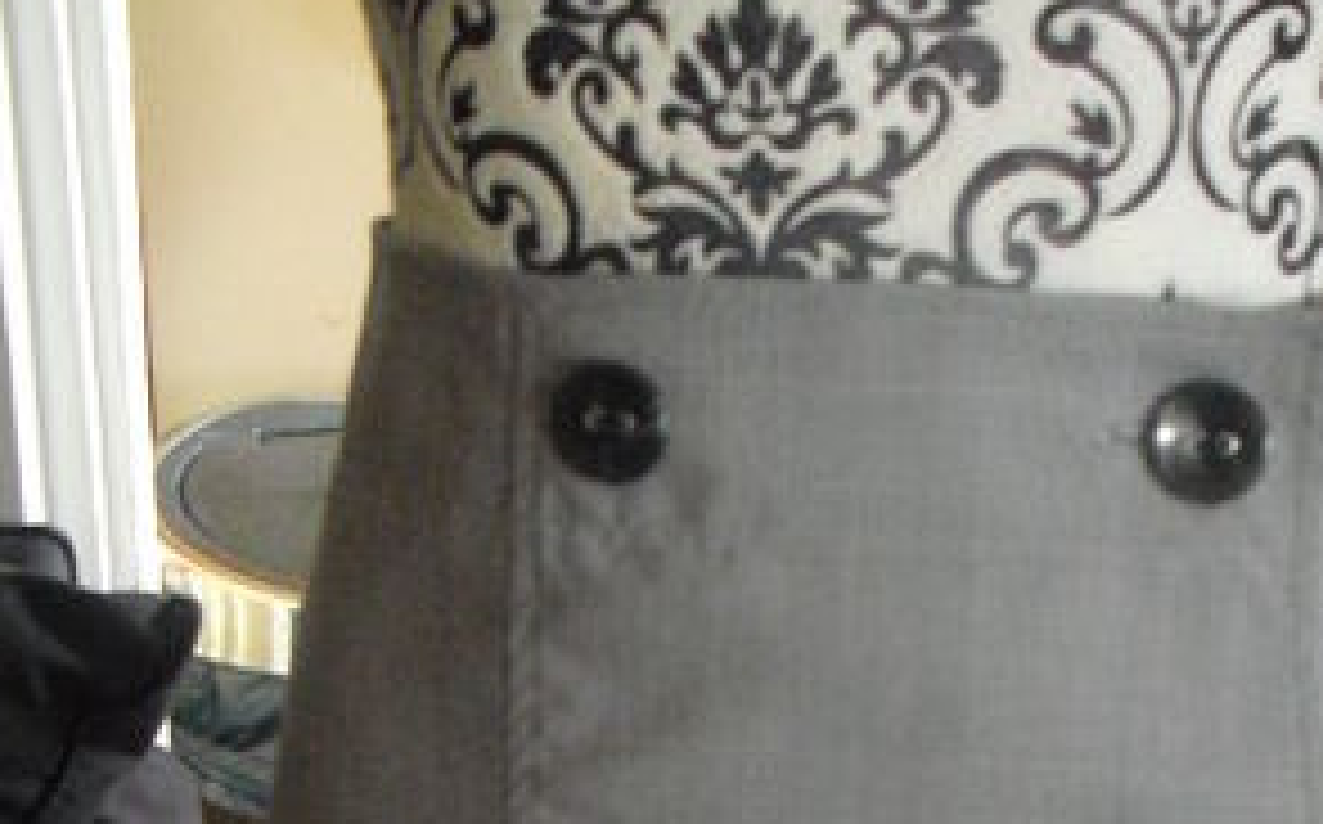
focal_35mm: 78
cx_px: 963
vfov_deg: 15.4
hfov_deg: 26.2
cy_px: 1238
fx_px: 2809
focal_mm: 6.3
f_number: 3.1
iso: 800
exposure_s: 1/80
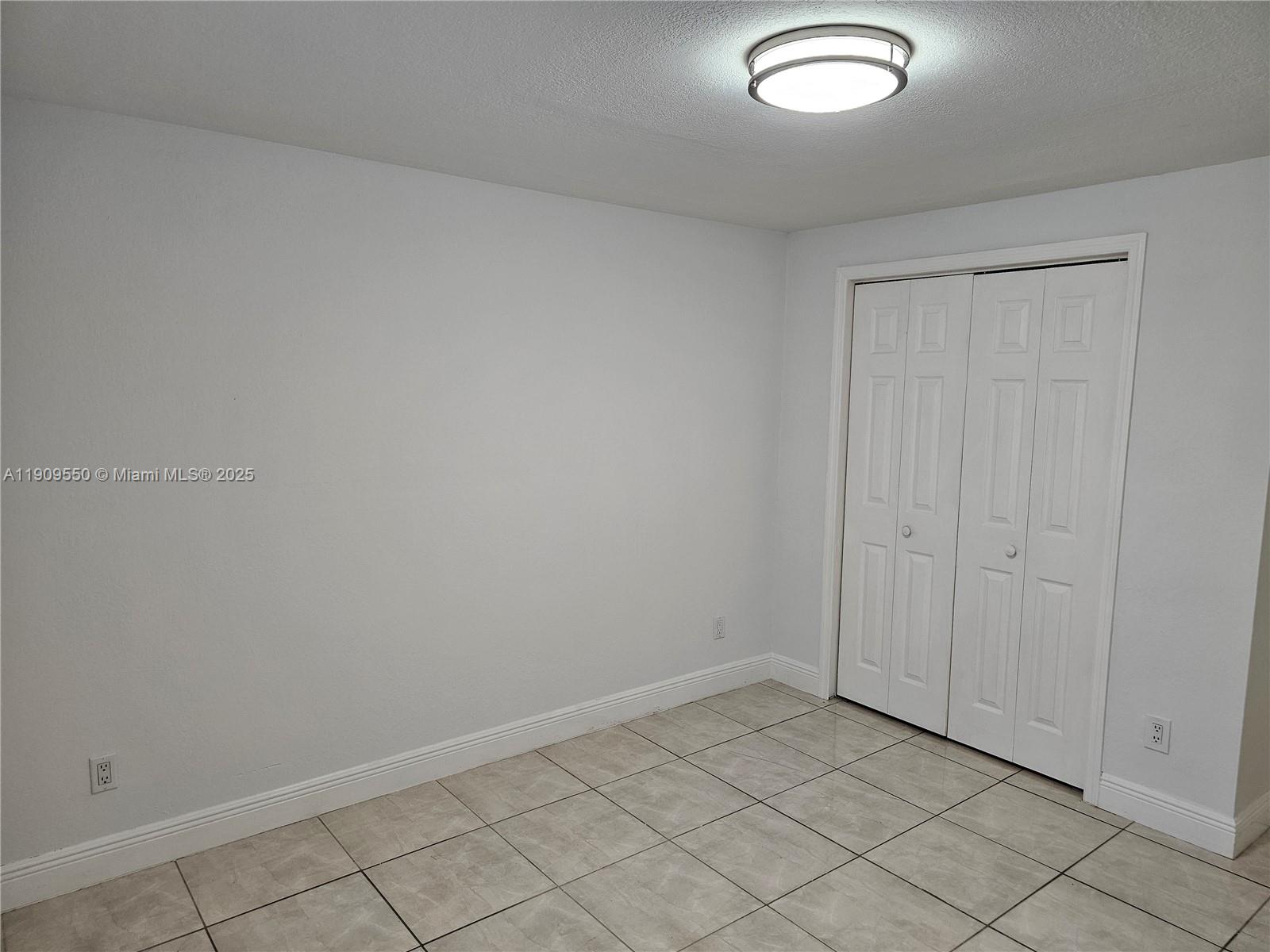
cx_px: 635
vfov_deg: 58.9
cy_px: 476
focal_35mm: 23
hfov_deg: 73.9
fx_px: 844
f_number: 1.7
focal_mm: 6.3
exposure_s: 1/120
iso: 200
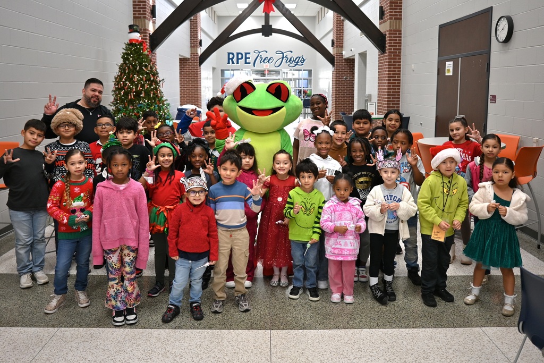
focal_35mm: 22
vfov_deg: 56.2
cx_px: 272
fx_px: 340
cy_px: 182
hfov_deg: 77.3
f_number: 1.7
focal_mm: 15
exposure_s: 1/125
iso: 320
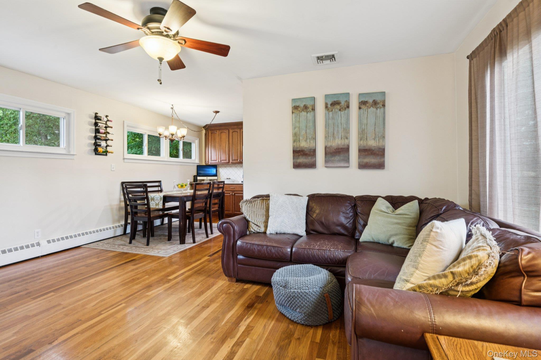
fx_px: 255
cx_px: 270
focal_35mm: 17
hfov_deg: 93.3
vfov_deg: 70.4
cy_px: 180
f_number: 9
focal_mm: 17
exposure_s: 1/2.5
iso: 320
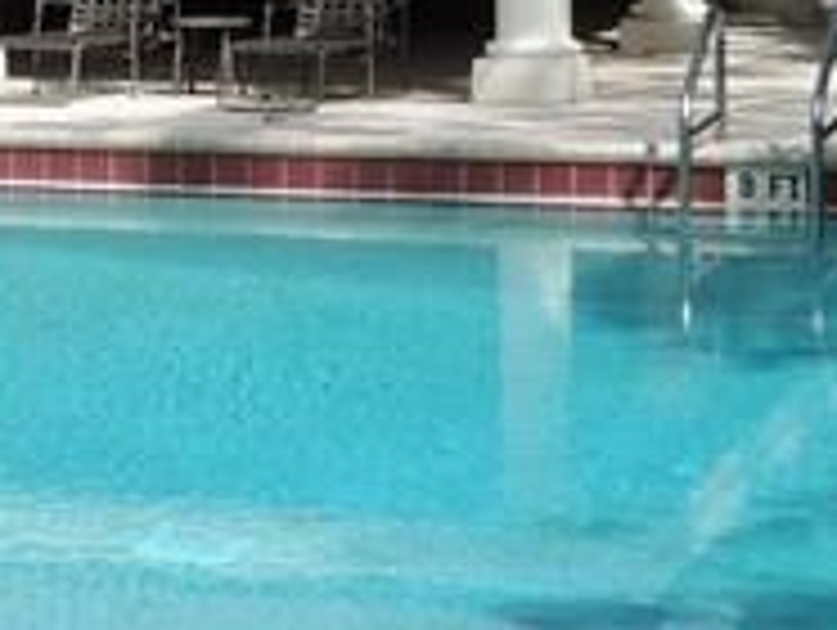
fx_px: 3196
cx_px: 36
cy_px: -14
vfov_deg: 11.1
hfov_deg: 14.7
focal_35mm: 132
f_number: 3
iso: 80
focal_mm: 4.3
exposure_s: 1/1000
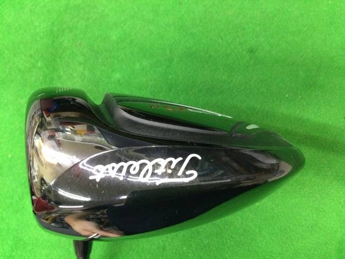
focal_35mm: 31
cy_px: 130
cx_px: 172
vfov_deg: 45.4
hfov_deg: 58.4
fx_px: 309
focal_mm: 3.3
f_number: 2.4
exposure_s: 1/17
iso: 200
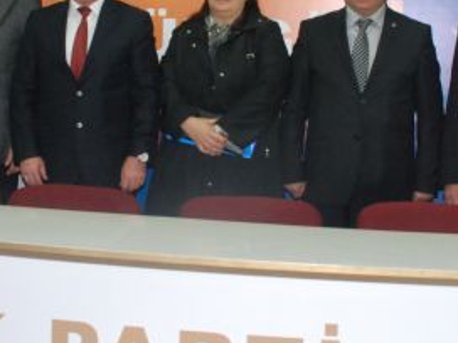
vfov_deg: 24.0
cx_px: 310
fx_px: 807
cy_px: 193
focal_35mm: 61
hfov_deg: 31.4
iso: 1000
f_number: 7.1
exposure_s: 1/60
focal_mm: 18
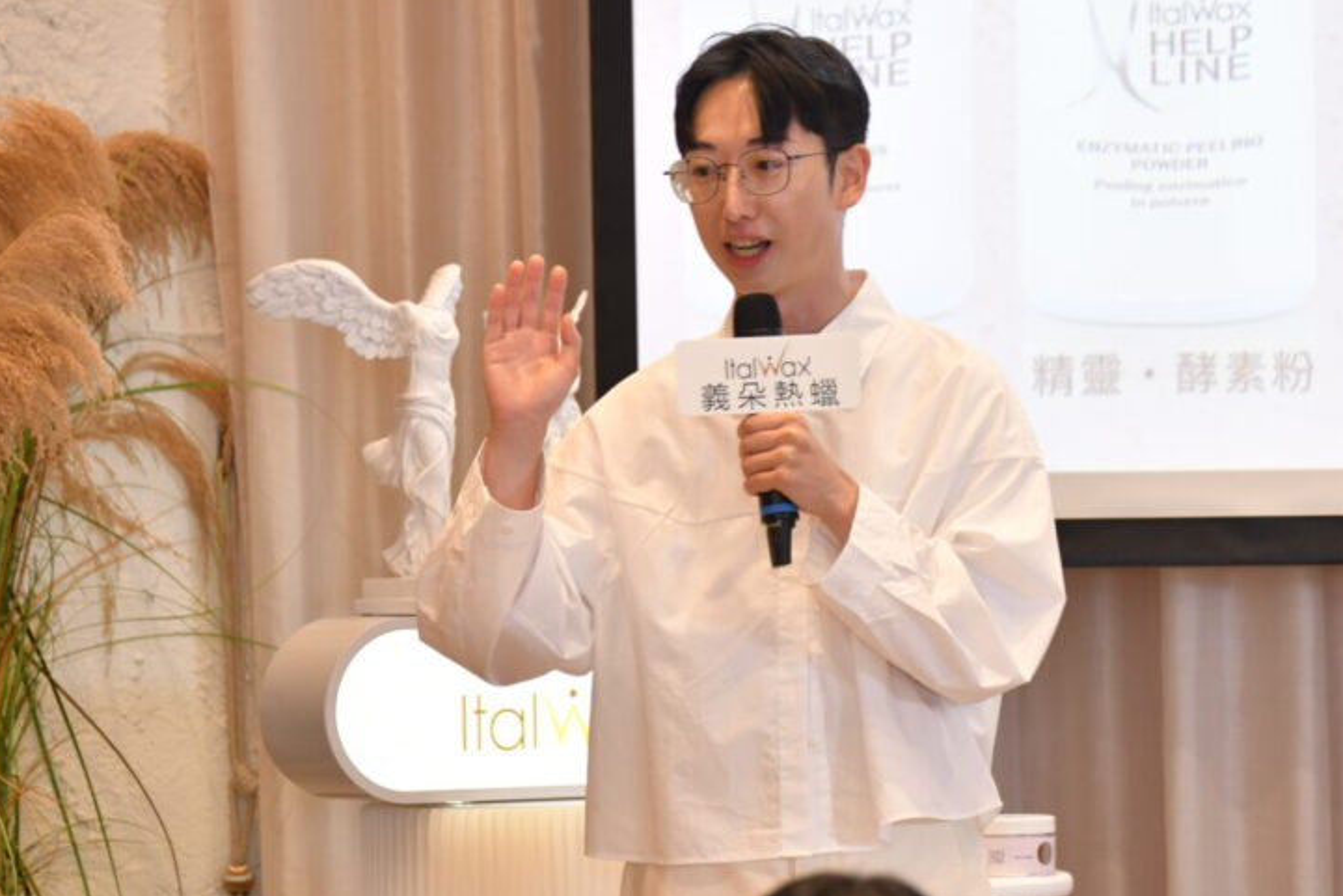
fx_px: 8208
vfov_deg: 6.2
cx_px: 723
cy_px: 409
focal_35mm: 220
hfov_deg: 9.4
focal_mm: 155
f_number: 5.6
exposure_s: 1/80
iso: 1250
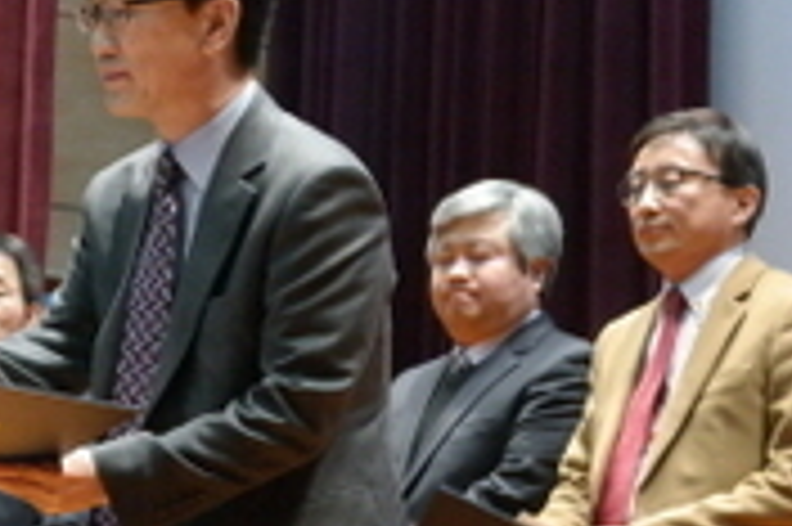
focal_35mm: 156
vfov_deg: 8.8
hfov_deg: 12.8
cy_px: 267
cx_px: -198
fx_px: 3429
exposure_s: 1/60
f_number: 4.5
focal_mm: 32
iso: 3200
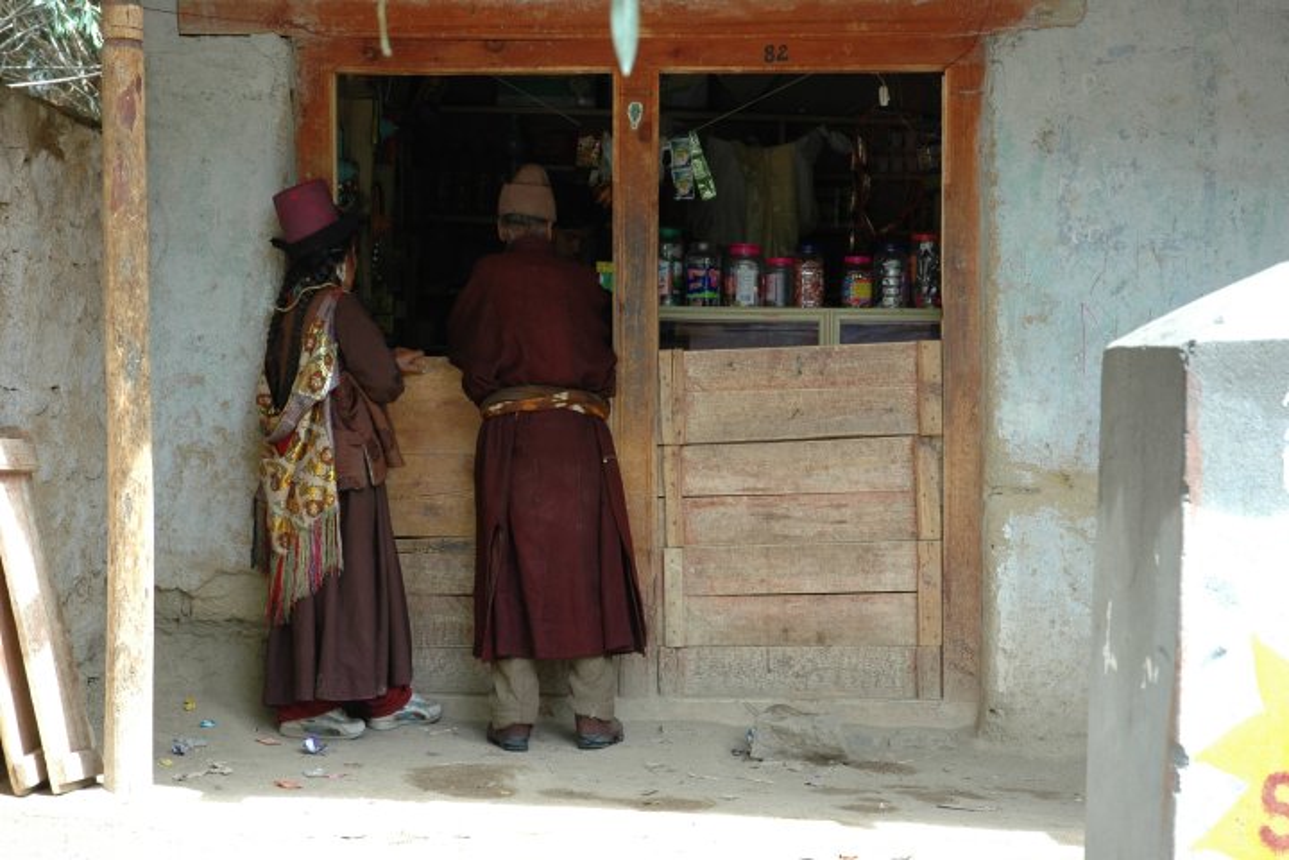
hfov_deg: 27.0
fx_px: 2685
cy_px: 430
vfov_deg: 18.2
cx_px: 644
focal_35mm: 75
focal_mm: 50
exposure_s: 1/125
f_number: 5.6
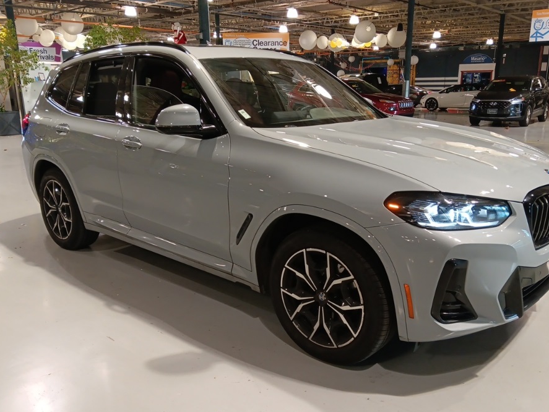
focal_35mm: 30
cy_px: 237
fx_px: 476
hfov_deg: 59.9
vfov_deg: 46.7
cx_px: 283
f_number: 1.8
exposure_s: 1/33.3
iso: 452
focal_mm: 3.98
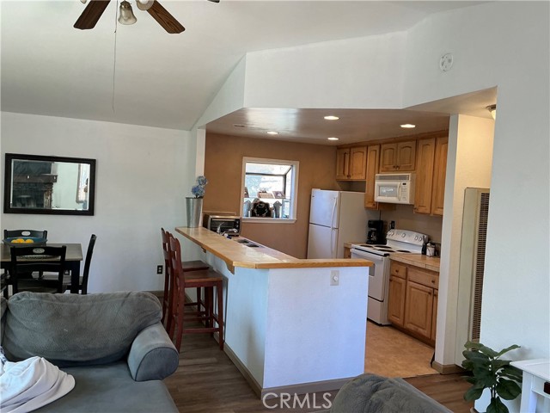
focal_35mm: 28
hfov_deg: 63.4
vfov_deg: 49.7
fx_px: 445
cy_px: 206
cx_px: 275
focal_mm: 3
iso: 40
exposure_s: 1/60
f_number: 1.8
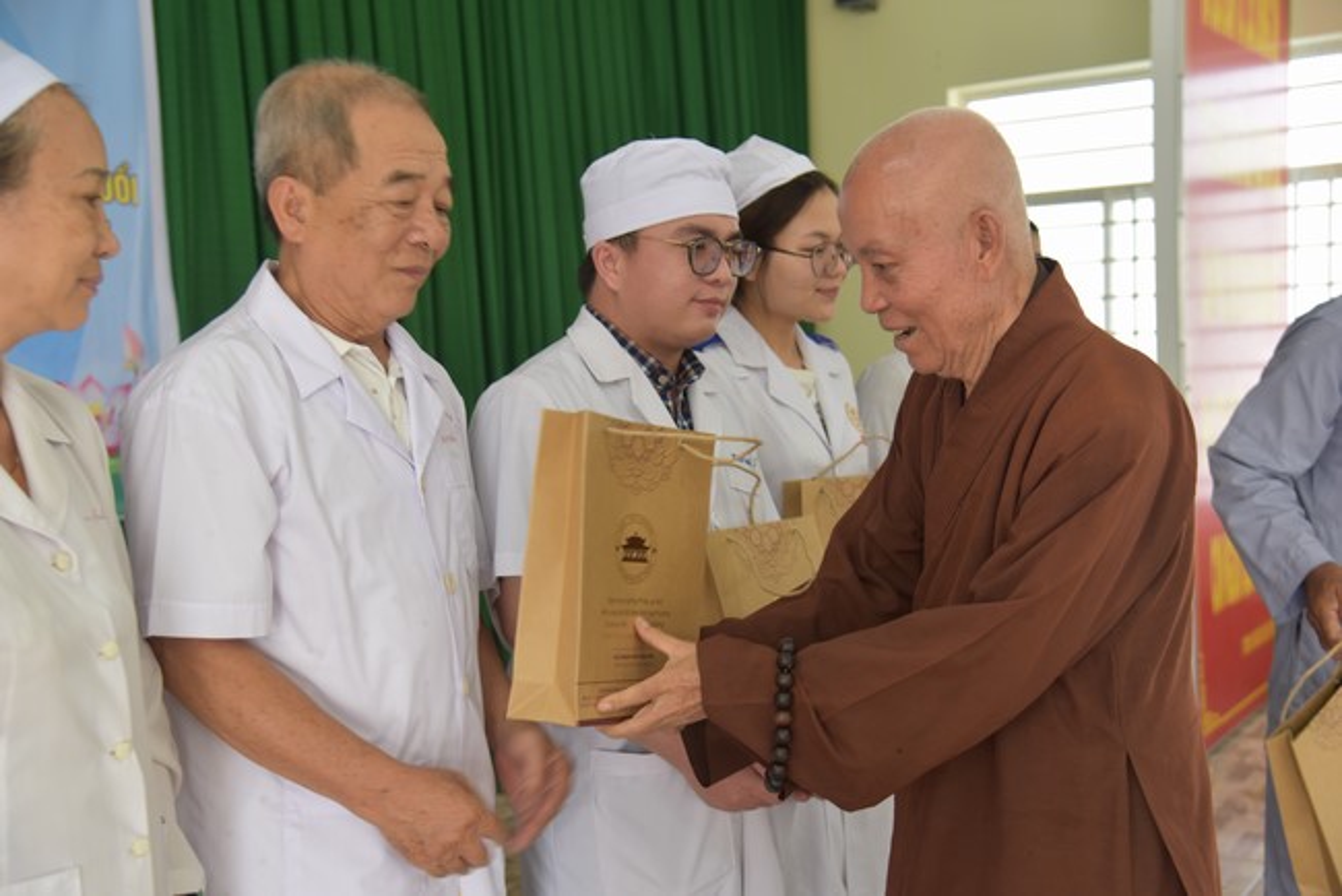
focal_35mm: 48
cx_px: 671
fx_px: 1790
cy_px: 448
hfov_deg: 41.1
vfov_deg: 28.1
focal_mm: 48
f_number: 4
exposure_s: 1/60
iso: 500
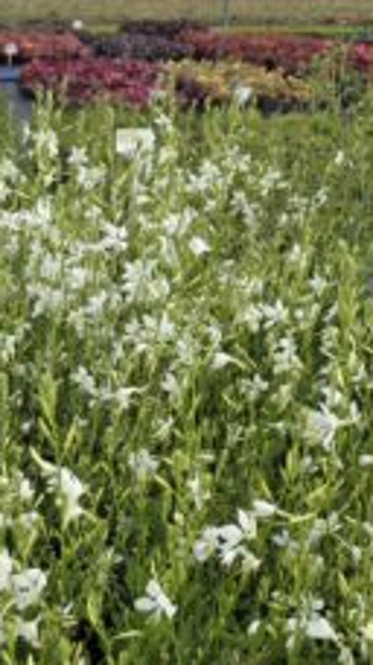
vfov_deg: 45.1
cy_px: 487
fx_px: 775
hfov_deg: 25.0
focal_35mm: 44
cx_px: -44
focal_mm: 6.3
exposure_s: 1/526
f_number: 1.7
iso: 12
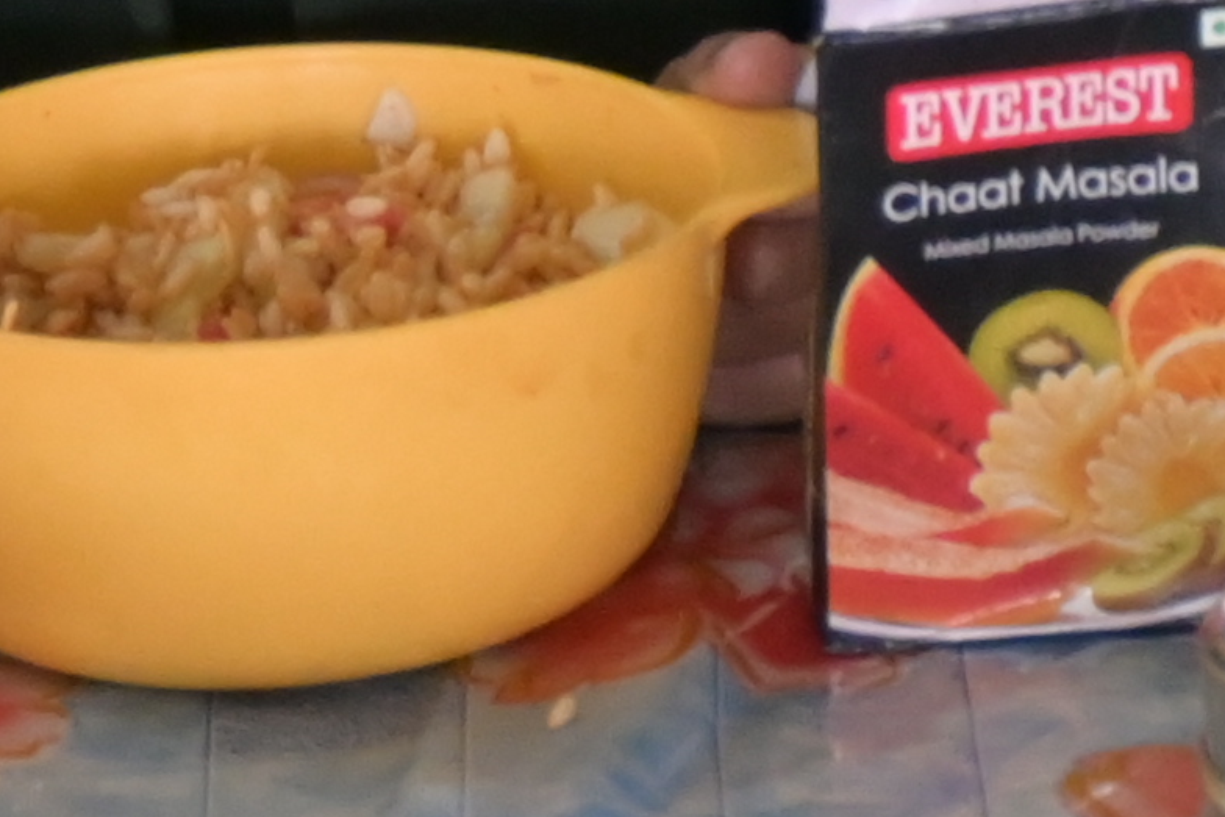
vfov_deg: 4.6
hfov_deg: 6.8
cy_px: -1275
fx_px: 9964
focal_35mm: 293
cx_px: 2573
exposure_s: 1/60
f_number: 4.5
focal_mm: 27.5
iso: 1250
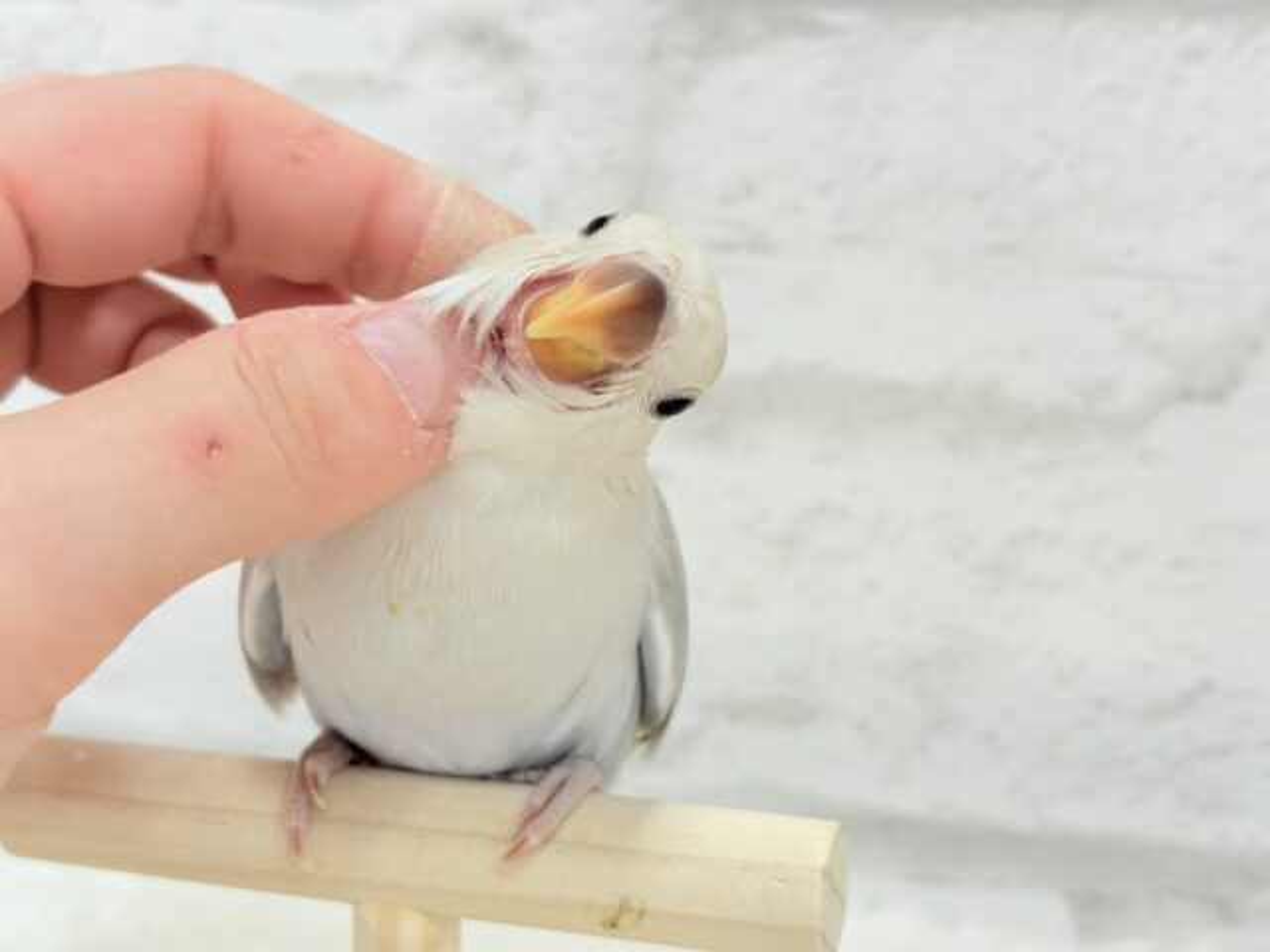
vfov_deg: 28.0
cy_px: 476
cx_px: 635
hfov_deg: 36.8
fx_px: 1908
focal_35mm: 52
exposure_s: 1/50
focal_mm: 5.96
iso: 50
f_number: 1.6
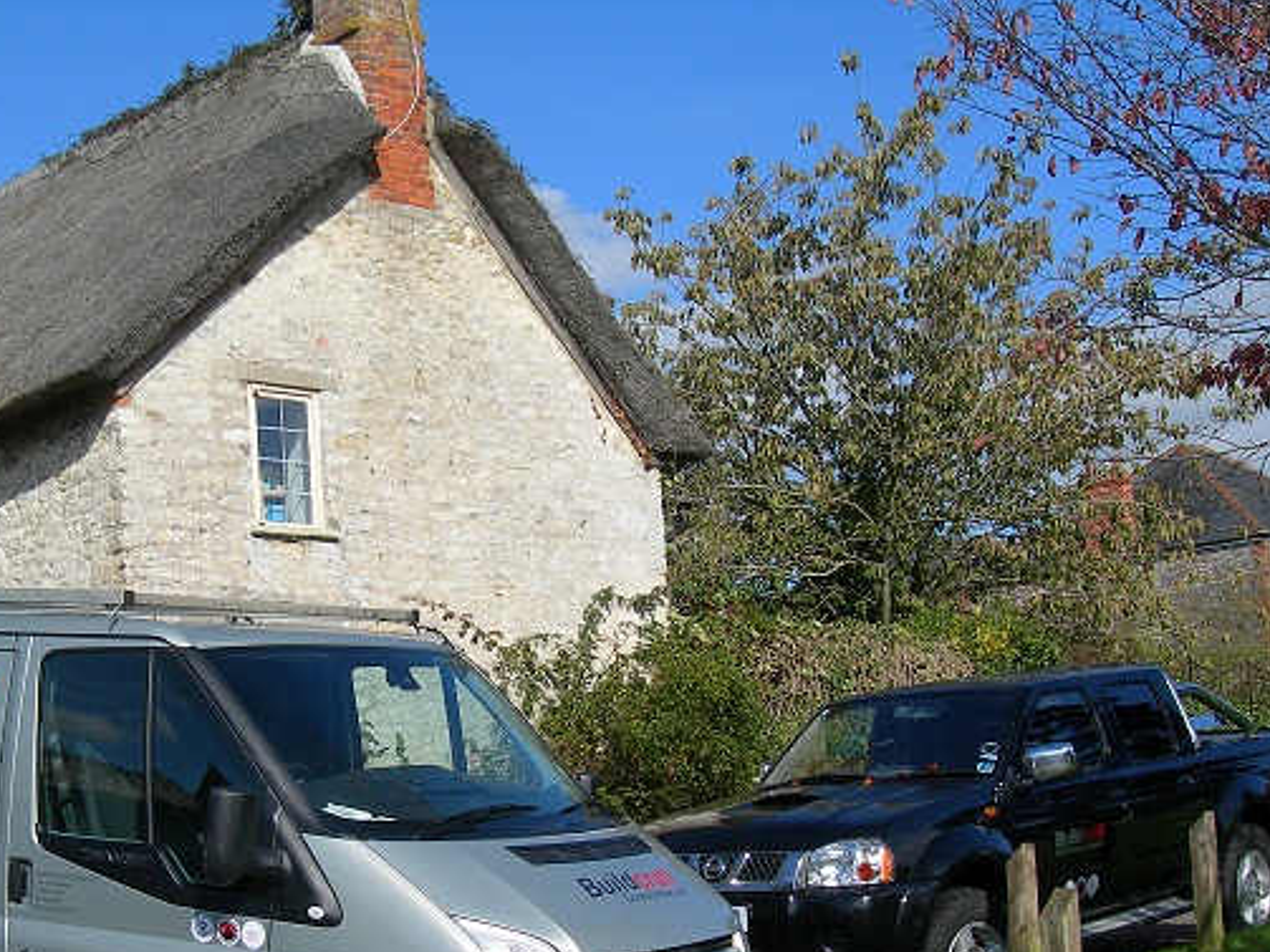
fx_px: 2127
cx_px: 389
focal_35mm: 58
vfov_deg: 24.9
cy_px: 722
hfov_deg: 32.9
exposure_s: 1/522
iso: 50
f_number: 4.8
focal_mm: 7.8
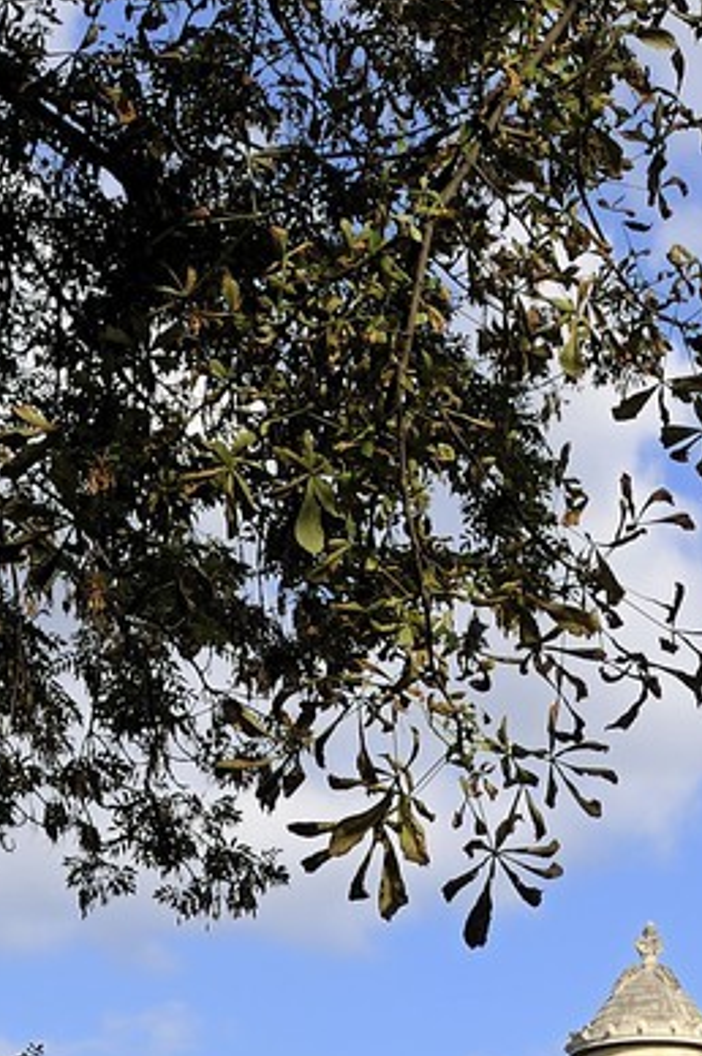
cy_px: 2009
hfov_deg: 10.7
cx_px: 359
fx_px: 3750
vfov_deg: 13.9
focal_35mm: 128
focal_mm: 31
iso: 200
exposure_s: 1/250
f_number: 7.1
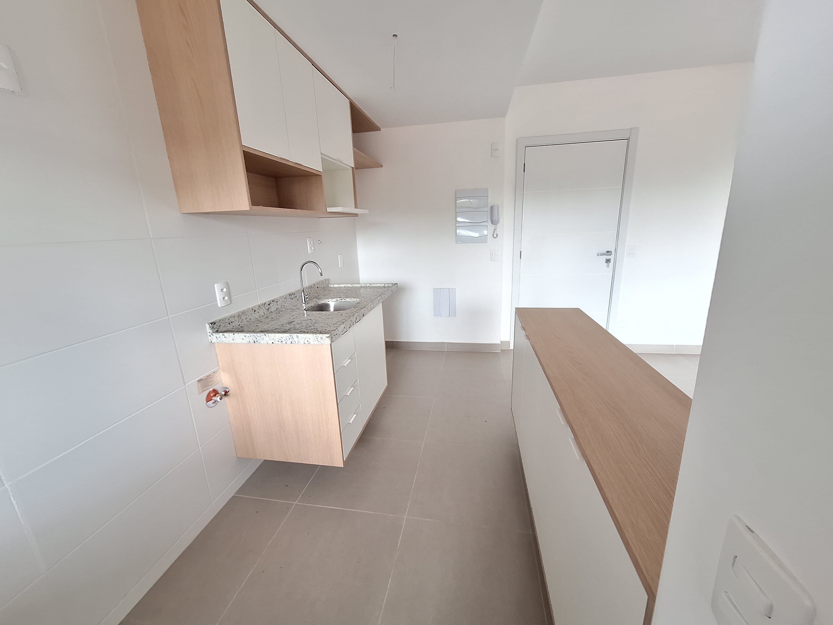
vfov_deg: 89.9
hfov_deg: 106.2
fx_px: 313
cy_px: 312
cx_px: 416
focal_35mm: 13
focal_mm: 1.74
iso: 125
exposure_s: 1/40
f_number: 2.2
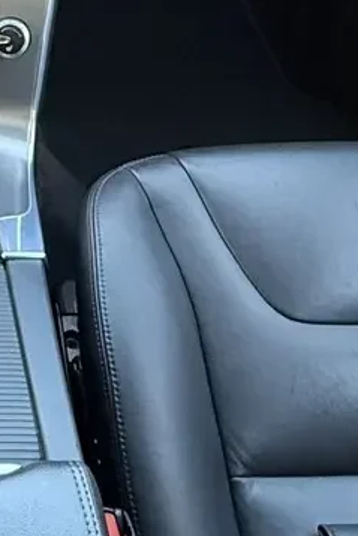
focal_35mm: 65
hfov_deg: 19.5
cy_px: -22
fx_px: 969
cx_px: -88
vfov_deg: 28.6
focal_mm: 2.22
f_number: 2.2
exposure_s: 1/74
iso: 320
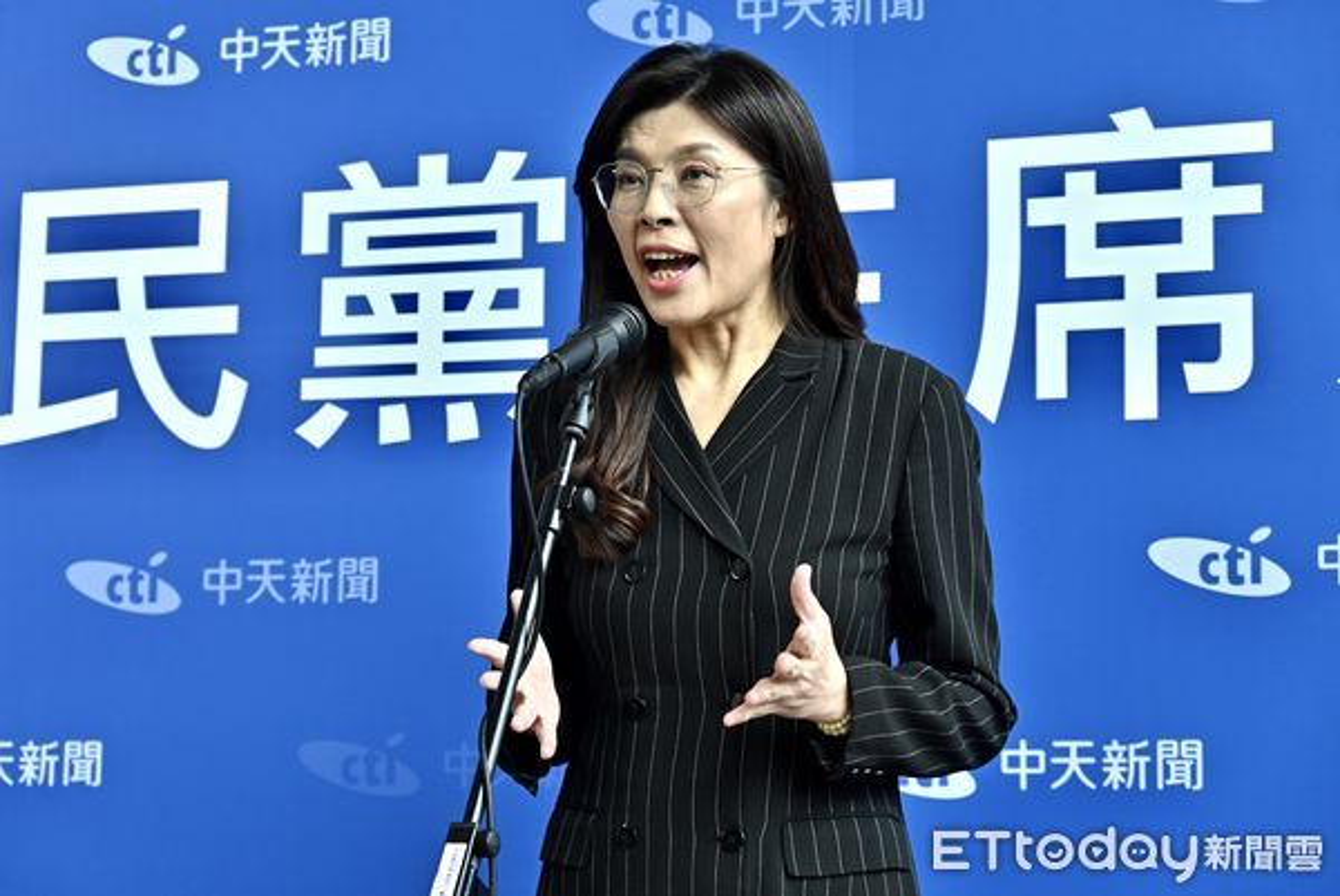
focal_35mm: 85
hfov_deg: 23.9
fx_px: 3166
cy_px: 448
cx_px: 670
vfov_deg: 16.1
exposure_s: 1/250
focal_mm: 85
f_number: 6.3
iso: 800
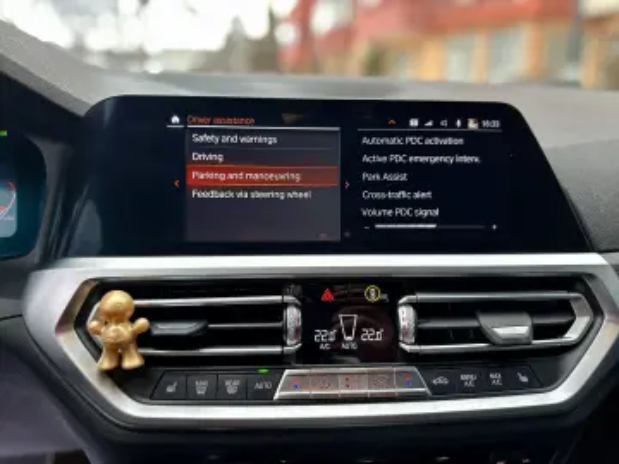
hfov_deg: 71.6
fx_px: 429
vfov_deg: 56.8
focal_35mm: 24
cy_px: 232
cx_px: 310
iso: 200
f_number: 1.78
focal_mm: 6.86
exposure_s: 1/76
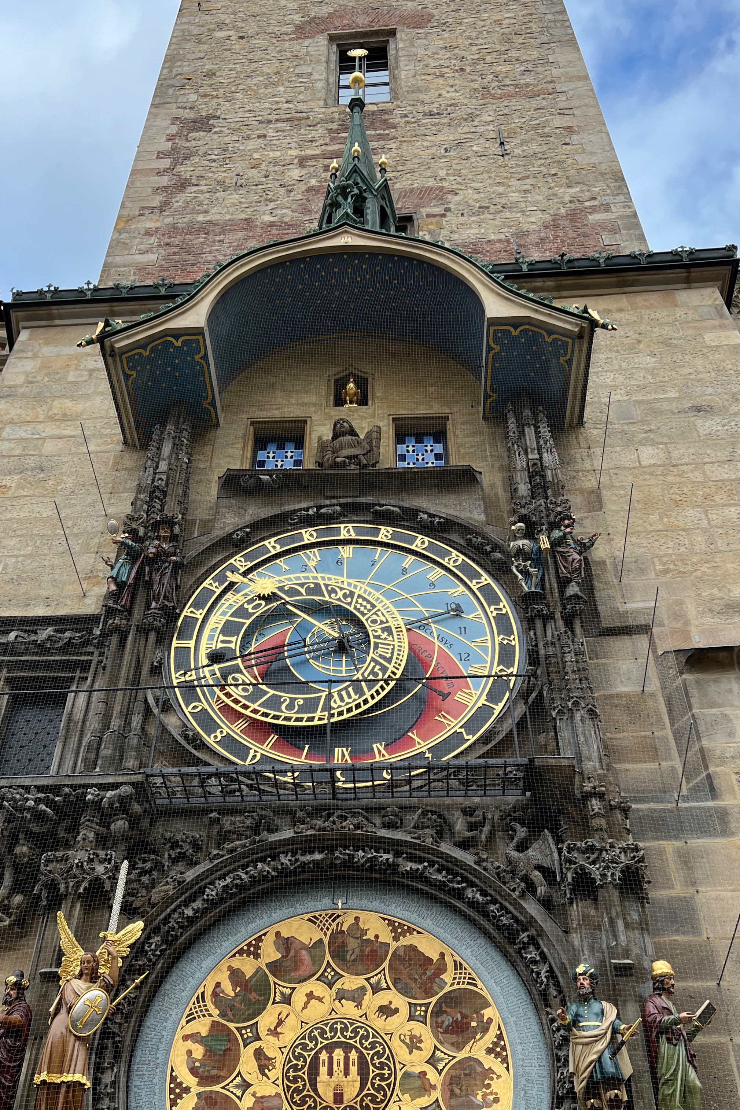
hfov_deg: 36.9
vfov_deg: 53.1
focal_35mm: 36
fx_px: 1110
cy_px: 604
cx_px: 343
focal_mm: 5.7
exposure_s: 1/1645
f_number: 1.5
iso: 50
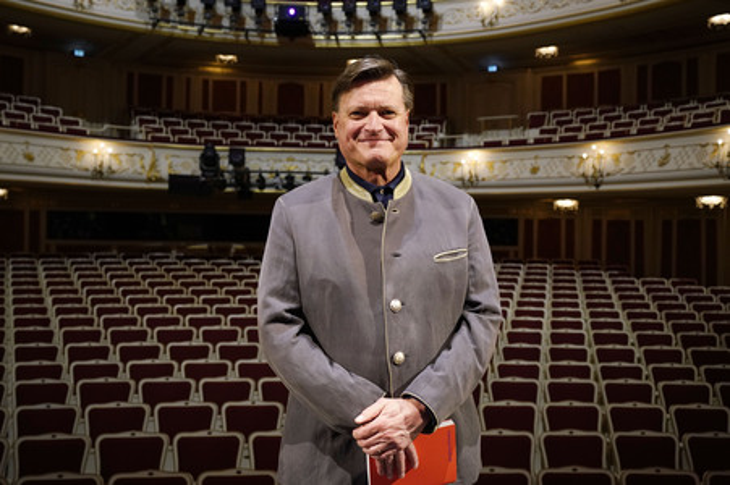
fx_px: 709
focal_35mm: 35
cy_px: 242
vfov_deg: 37.8
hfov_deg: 54.5
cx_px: 365
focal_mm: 35
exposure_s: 1/100
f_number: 4.5
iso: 1600
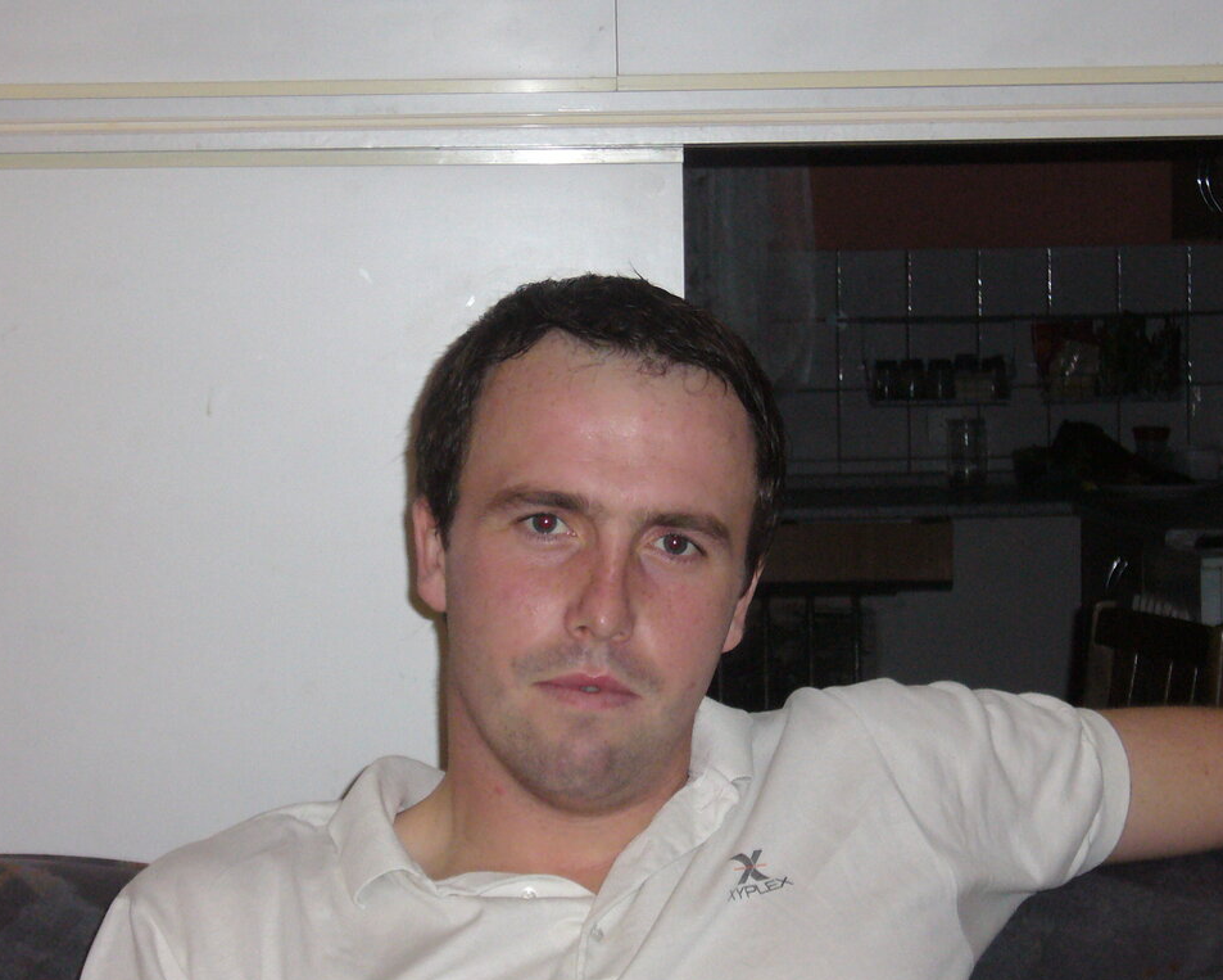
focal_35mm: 86
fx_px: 3114
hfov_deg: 22.2
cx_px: 661
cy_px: 506
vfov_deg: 17.9
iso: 200
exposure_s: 1/30
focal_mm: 11.5
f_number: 4
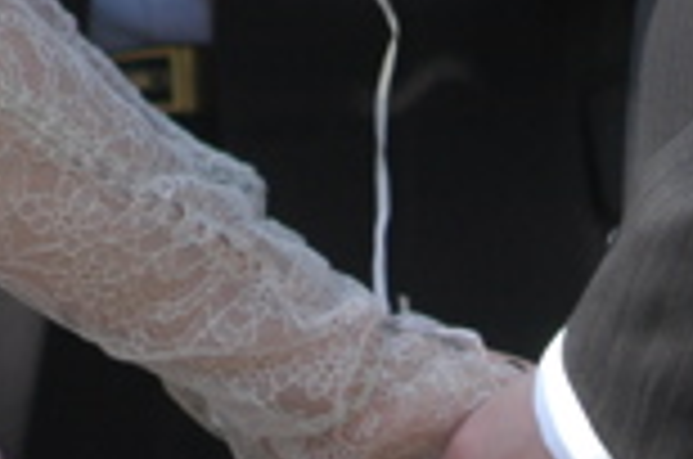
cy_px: 549
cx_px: 441
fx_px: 26395
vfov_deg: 1.0
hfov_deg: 1.5
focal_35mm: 1374
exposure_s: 1/640
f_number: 5.6
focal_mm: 300
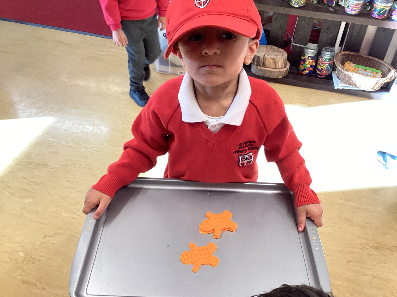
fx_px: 356
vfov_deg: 45.4
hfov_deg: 58.4
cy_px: 148
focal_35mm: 31
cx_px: 198
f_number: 2.4
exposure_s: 1/50
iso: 100
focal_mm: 3.3
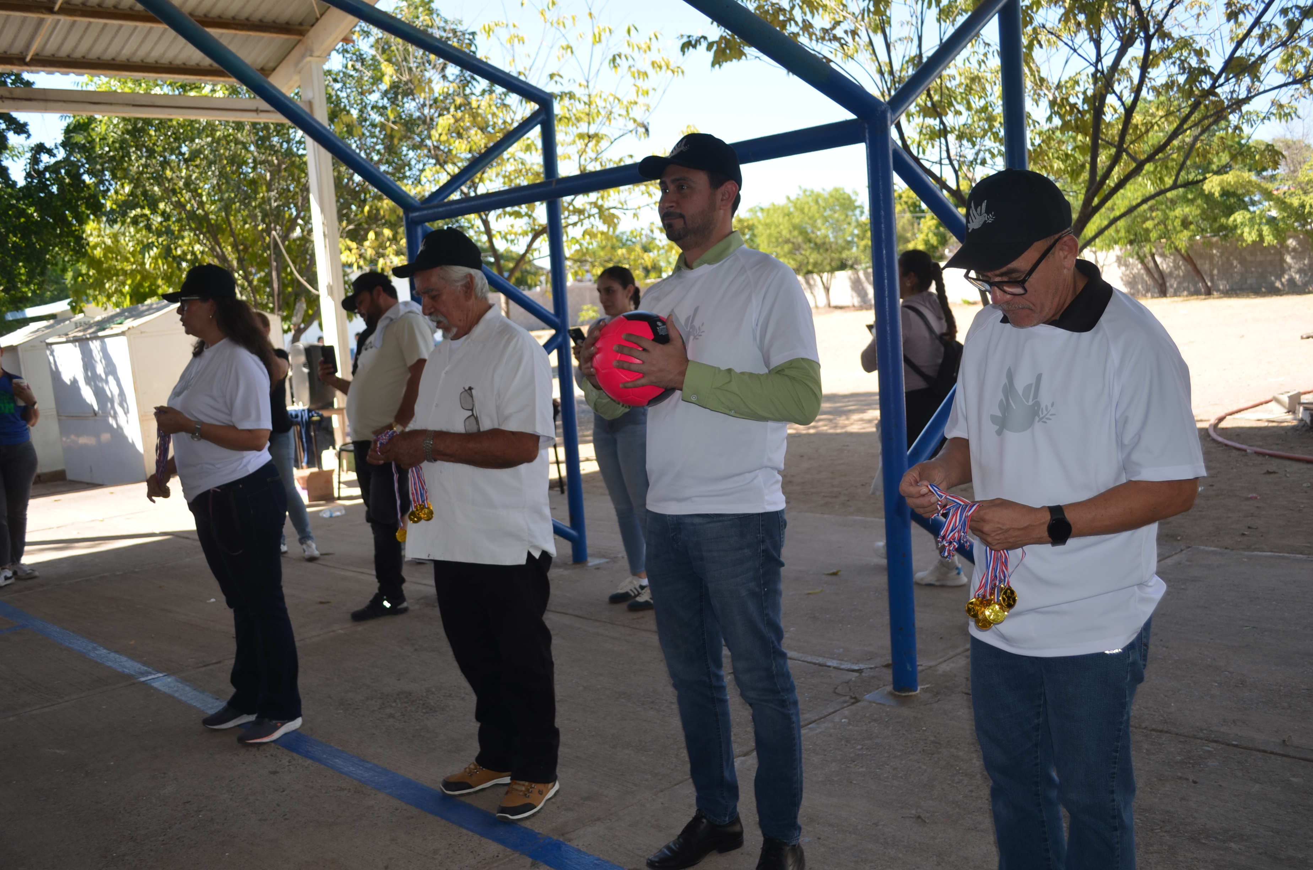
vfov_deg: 39.8
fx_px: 1201
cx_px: 656
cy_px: 435
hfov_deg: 57.3
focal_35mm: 33
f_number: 4
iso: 100
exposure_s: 1/200
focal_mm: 22
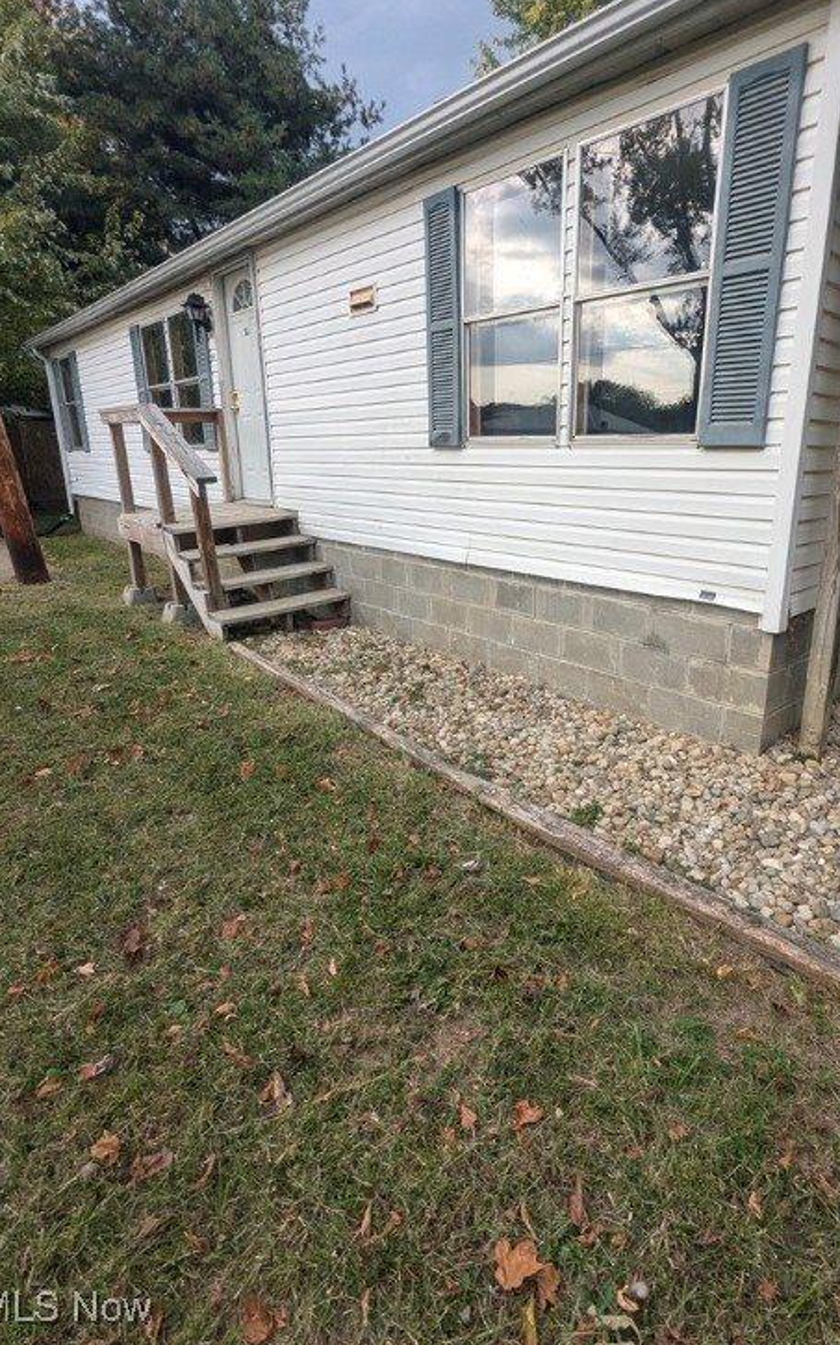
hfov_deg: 64.4
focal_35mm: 18
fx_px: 659
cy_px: 636
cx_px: 504
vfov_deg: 91.0
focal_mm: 2.35
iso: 55
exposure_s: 1/479
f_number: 2.2
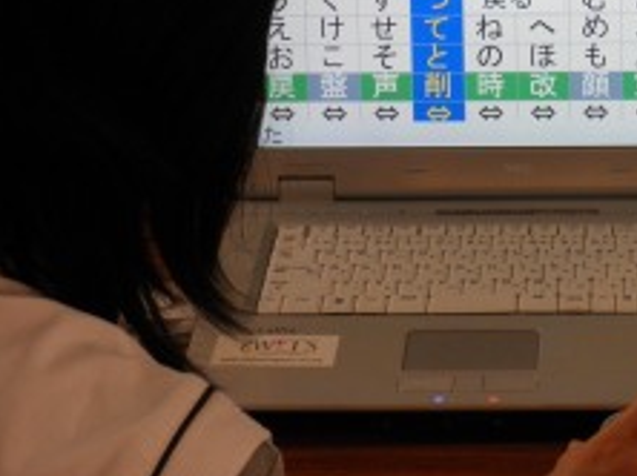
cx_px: 554
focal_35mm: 128
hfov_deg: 15.3
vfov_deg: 11.6
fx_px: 2353
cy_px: 181
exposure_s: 1/25
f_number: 4.9
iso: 200
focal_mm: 12.5
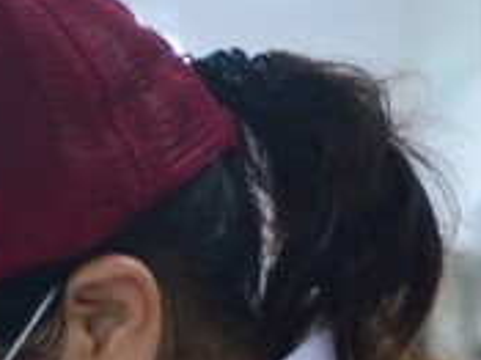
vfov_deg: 3.9
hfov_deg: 5.2
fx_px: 5138
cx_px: -767
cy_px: 1092
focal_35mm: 370
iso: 400
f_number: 3.8
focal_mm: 56
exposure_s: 1/50
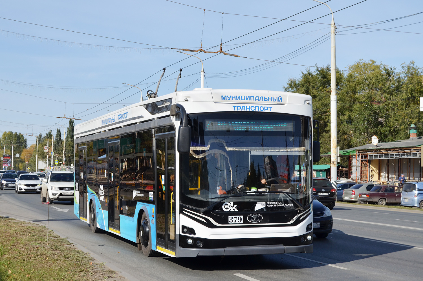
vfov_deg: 23.7
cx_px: 212
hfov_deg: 35.1
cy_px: 140
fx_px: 668
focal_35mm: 57
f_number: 7.1
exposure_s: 1/1000
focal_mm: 38
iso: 200
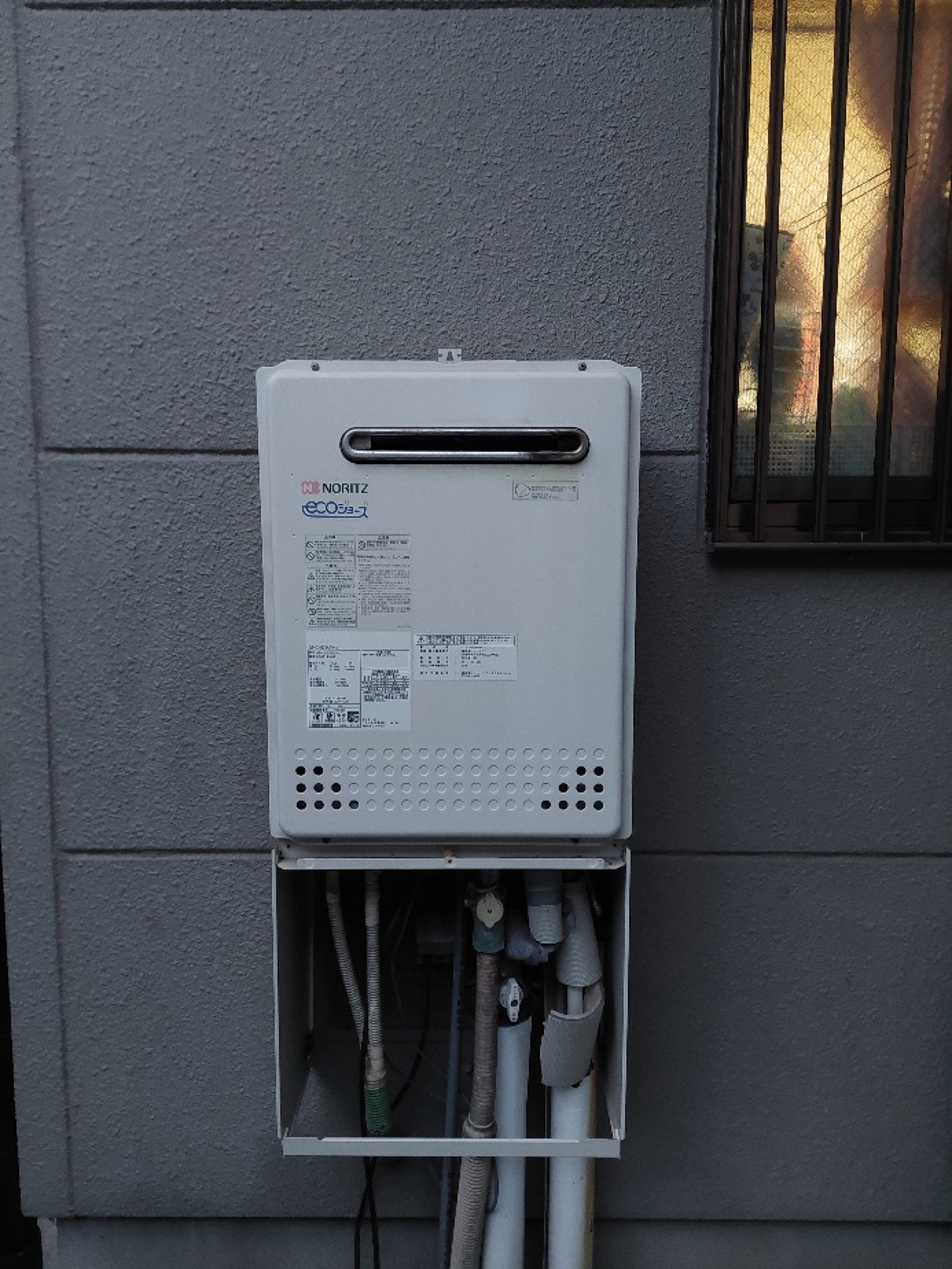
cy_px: 634
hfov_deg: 56.8
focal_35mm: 24
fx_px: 880
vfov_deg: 71.6
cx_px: 476
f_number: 1.8
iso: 640
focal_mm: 5.23
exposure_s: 1/24
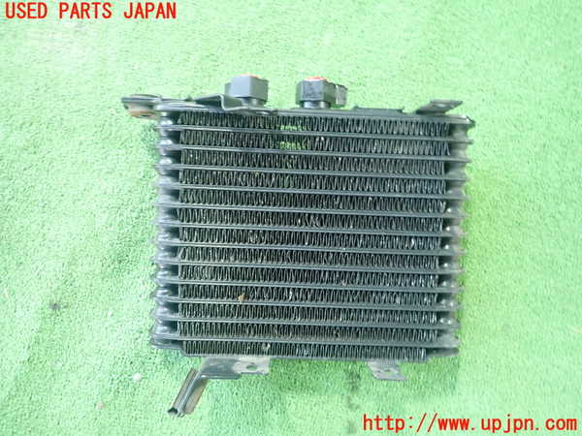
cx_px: 291
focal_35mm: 25
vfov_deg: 54.9
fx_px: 420
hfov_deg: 69.4
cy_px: 218
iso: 400
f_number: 2
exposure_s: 1/30
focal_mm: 4.5
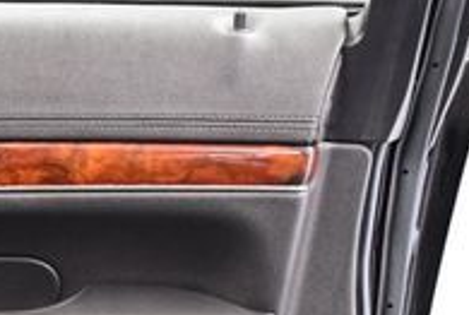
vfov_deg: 11.1
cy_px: 495
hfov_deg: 16.4
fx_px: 1541
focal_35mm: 118
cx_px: -130
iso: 3600
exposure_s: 1/60
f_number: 3.5
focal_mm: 18
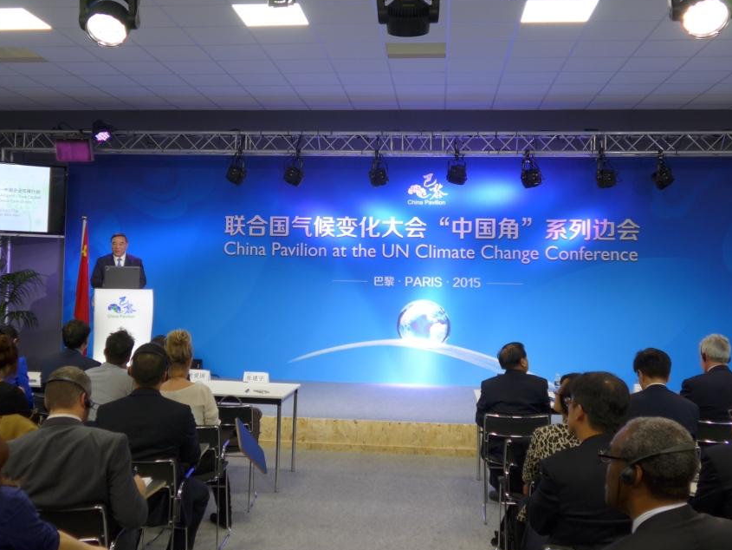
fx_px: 846
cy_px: 237
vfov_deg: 35.9
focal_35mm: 40
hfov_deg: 46.8
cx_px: 347
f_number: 2.3
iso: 80
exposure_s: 1/30
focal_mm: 7
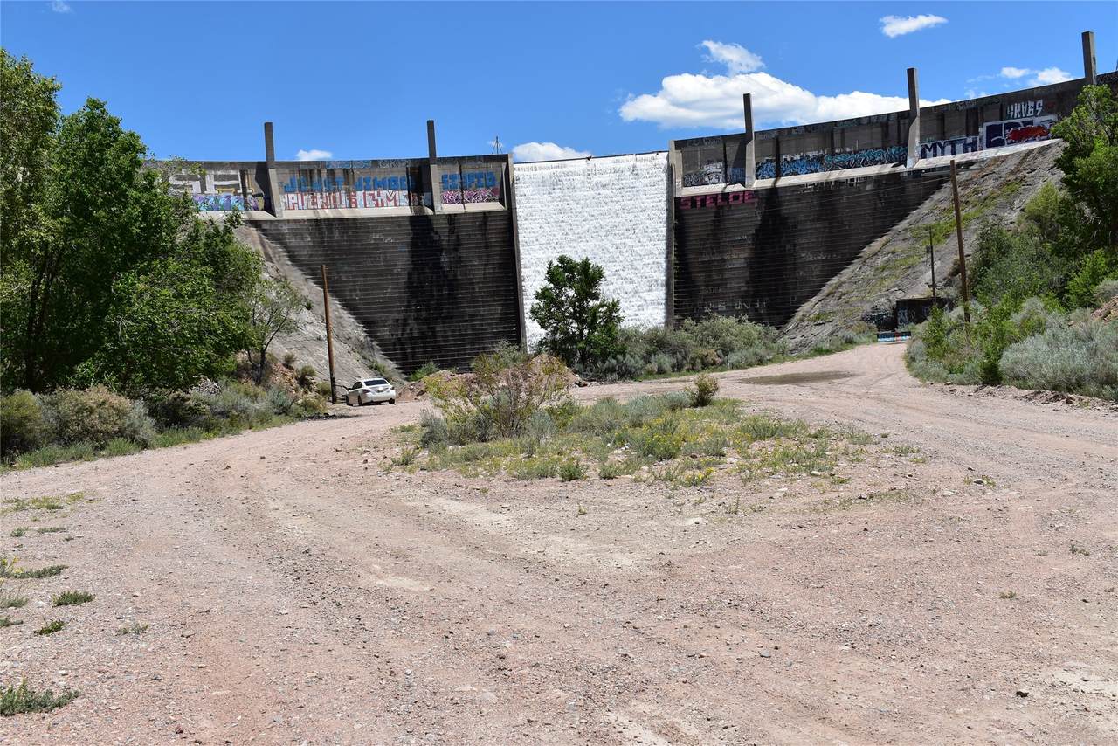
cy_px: 373
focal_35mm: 38
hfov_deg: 51.3
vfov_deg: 35.5
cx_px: 559
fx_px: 1165
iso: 280
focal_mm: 25
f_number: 11
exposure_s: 1/500
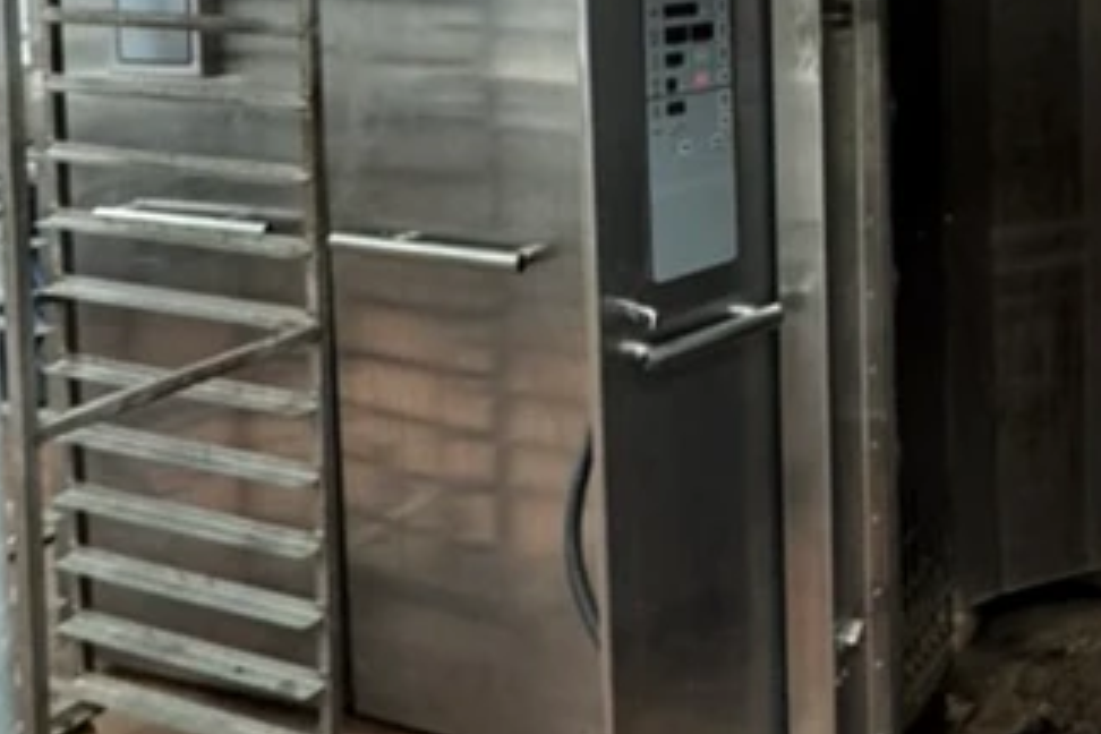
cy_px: -14
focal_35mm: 45
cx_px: 1064
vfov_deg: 27.9
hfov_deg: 39.3
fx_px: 1376
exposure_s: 1/60
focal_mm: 2.22
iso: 500
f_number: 2.2
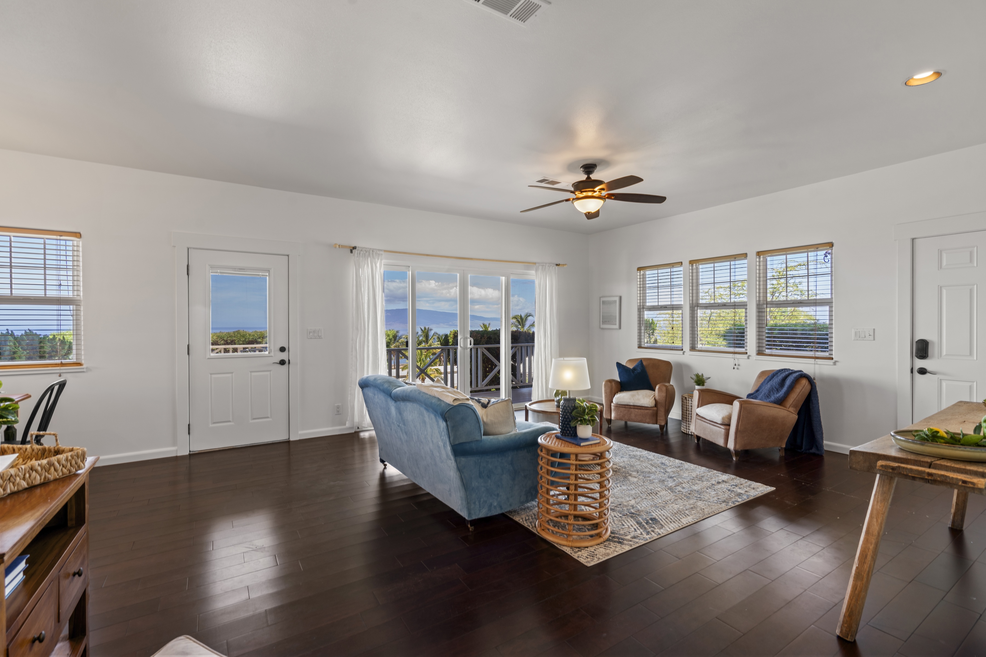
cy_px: 328
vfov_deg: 73.7
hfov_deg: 96.7
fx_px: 438
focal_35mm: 16
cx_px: 493
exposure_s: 1/2.5
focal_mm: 16
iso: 100
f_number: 8
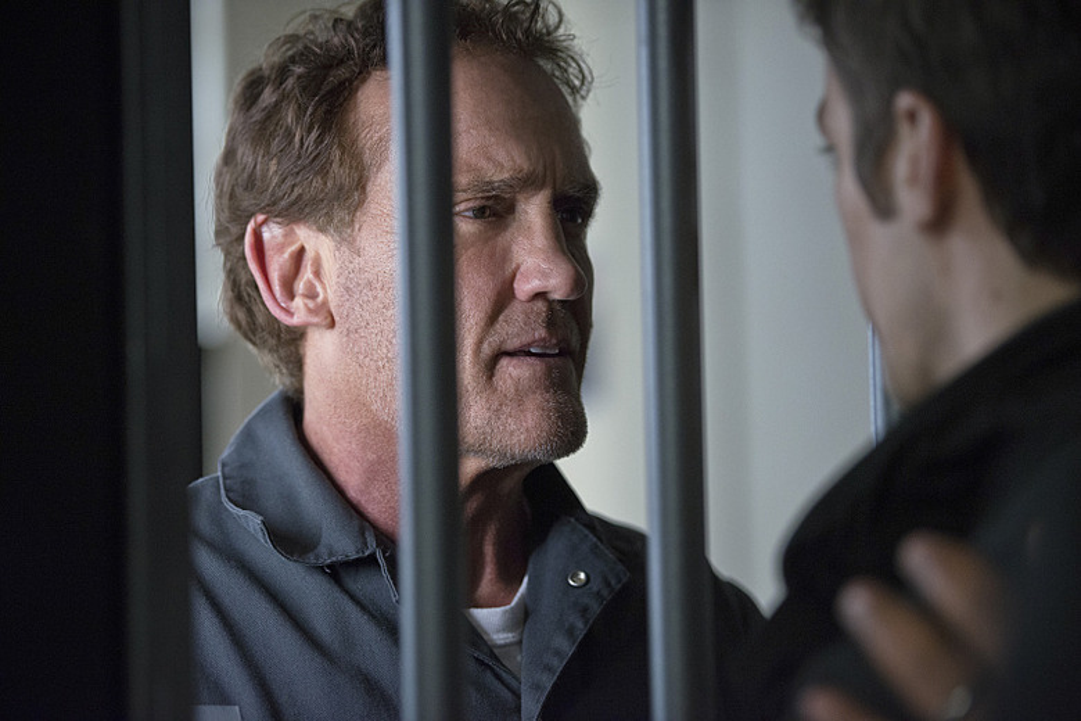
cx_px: 540
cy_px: 360
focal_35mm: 112
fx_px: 3363
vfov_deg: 12.2
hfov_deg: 18.3
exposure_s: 1/160
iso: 3200
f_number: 2.8
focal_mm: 112
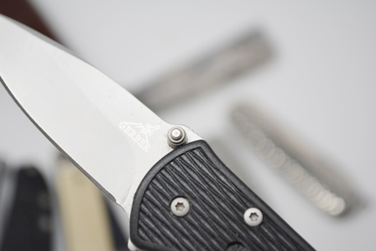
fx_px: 862
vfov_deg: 16.6
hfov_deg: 24.6
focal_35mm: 82
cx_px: 188
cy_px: 126
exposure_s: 1/60
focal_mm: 55
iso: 450
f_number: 5.6
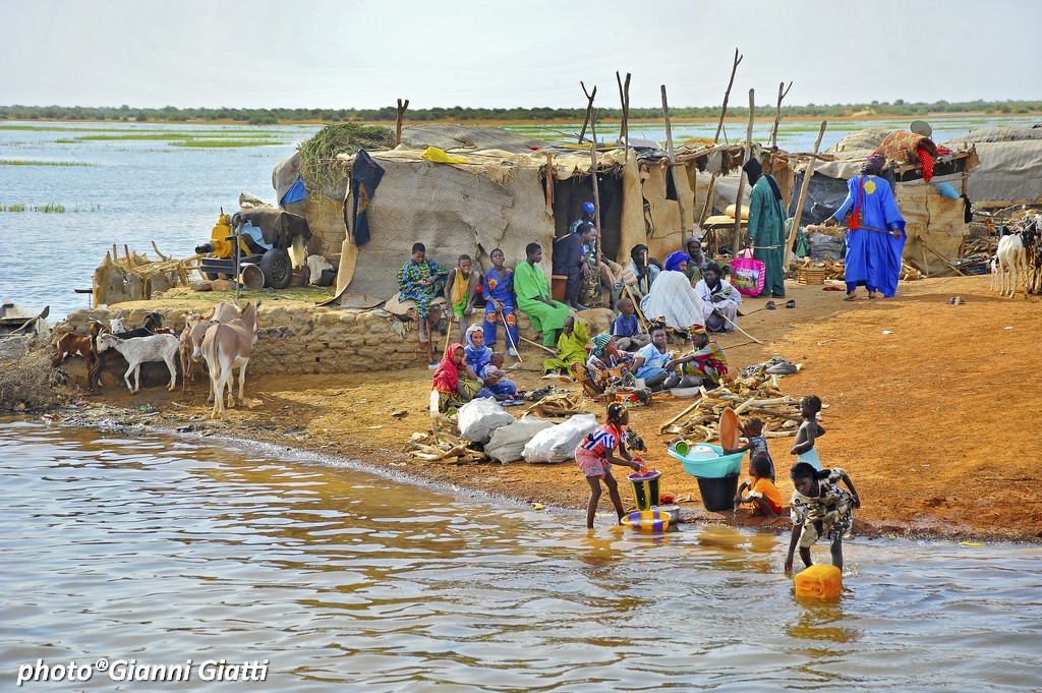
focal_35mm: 102
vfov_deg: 13.4
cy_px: 346
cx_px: 521
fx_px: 2950
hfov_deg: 20.0
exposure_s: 1/500
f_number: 8
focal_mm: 102
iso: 250
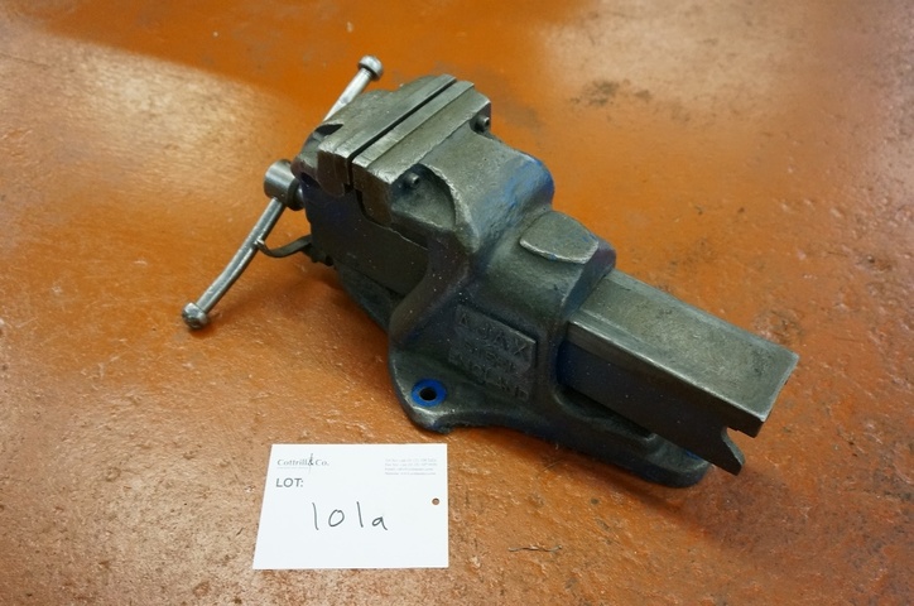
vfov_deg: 41.6
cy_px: 303
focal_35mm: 32
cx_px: 457
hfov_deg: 59.6
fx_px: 798
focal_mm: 21
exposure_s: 1/60
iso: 3200
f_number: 4
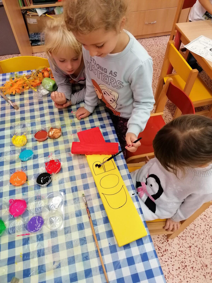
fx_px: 220
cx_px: 106
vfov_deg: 65.3
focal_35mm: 27
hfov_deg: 51.4
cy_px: 142
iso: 320
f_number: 1.8
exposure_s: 1/100
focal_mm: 4.75
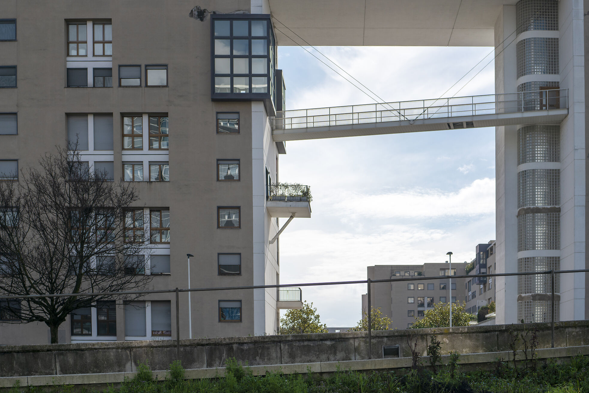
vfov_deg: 27.5
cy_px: 190
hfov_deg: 40.3
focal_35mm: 49
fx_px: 802
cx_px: 262
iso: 125
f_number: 4
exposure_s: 1/2000
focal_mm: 40
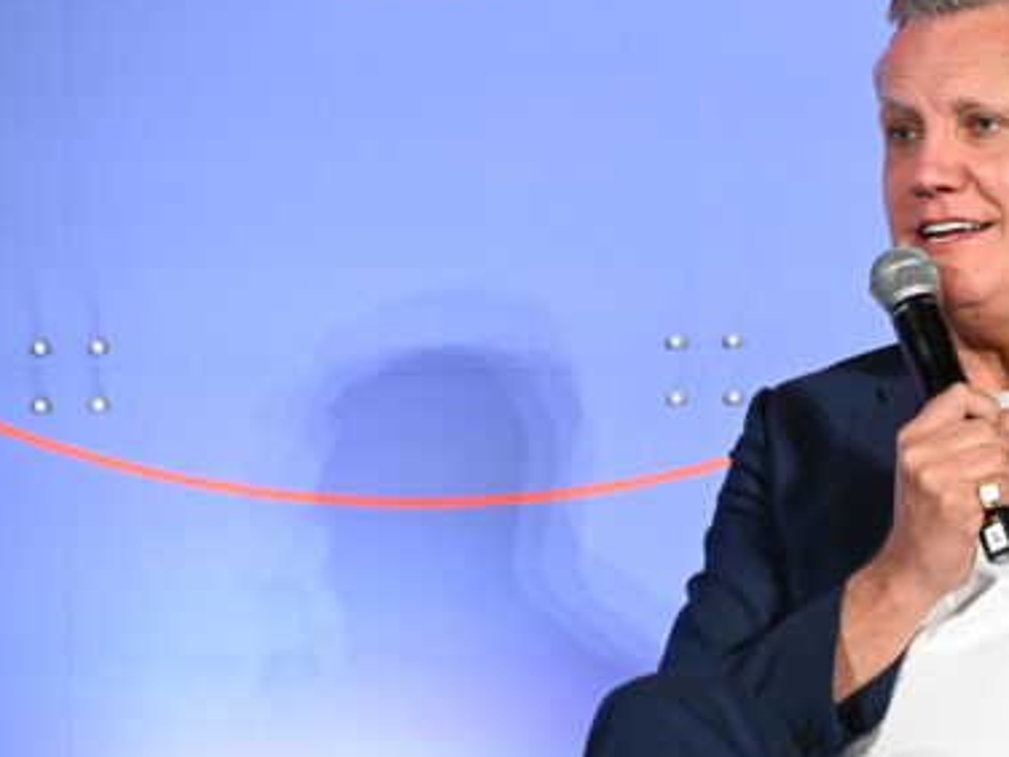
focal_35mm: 162
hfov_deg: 12.1
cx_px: 861
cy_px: 462
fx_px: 4722
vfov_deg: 9.2
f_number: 4
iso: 6400
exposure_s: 1/250
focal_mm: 91
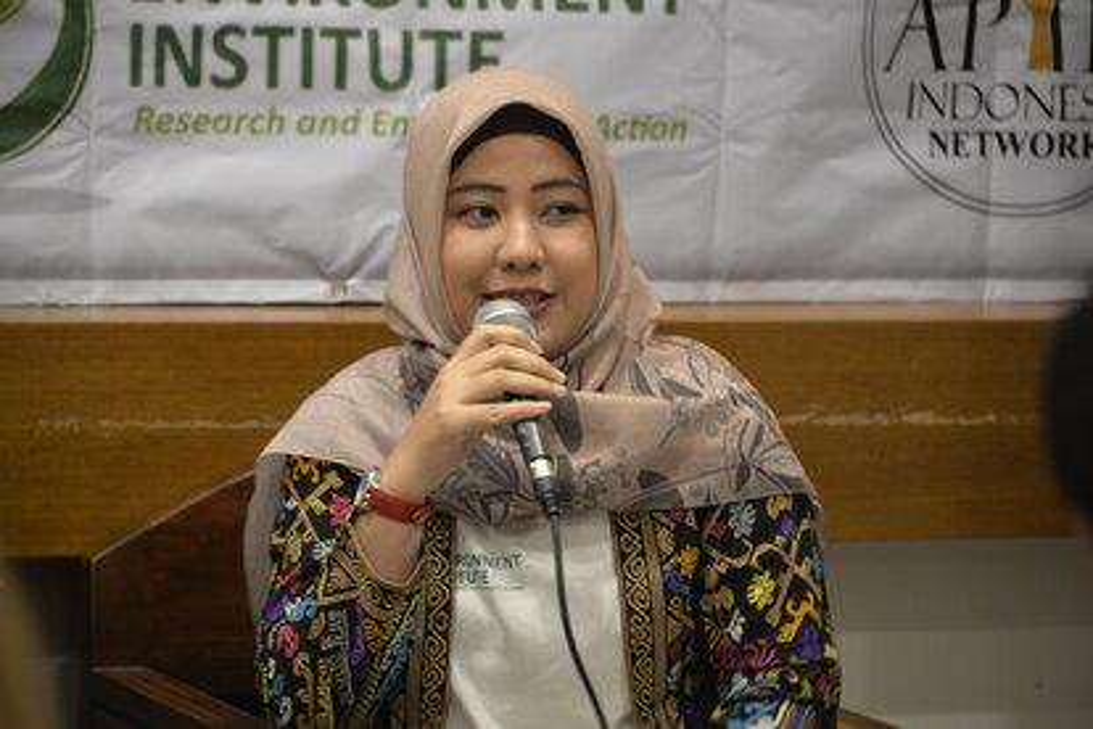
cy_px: 364
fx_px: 6375
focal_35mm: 210
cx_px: 546
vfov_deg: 6.5
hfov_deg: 9.8
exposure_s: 1/10
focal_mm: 210
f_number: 5.6
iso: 1600
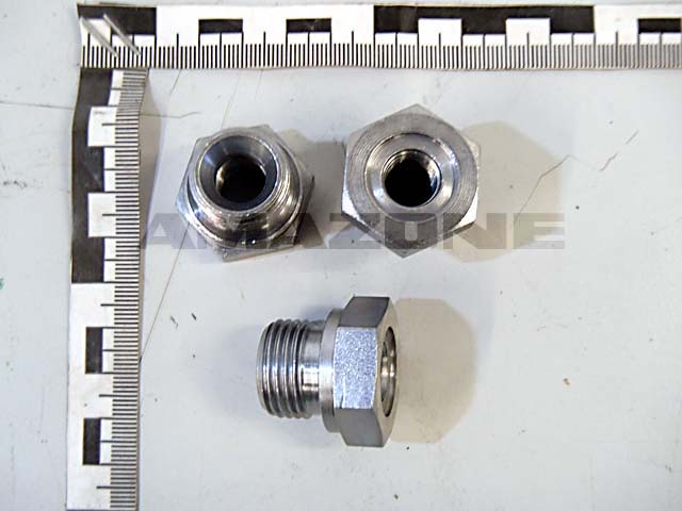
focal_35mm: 56
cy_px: 256
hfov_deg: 34.3
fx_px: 1103
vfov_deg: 26.1
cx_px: 341
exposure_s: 1/10
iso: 400
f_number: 5.1
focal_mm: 10
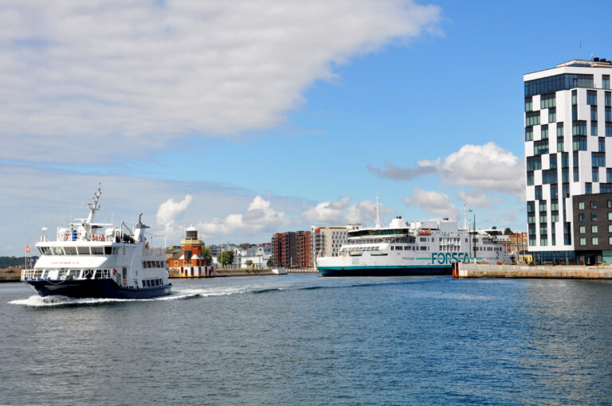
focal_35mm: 52
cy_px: 203
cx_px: 306
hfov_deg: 37.9
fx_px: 891
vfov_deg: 25.7
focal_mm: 35
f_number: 10
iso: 200
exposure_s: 1/400
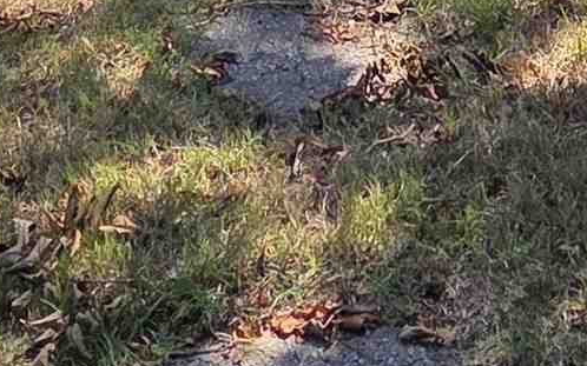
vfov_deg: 11.3
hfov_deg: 24.0
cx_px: 474
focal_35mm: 85
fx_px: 1359
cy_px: -646
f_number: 2.2
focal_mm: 2.2
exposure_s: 1/1070
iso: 50
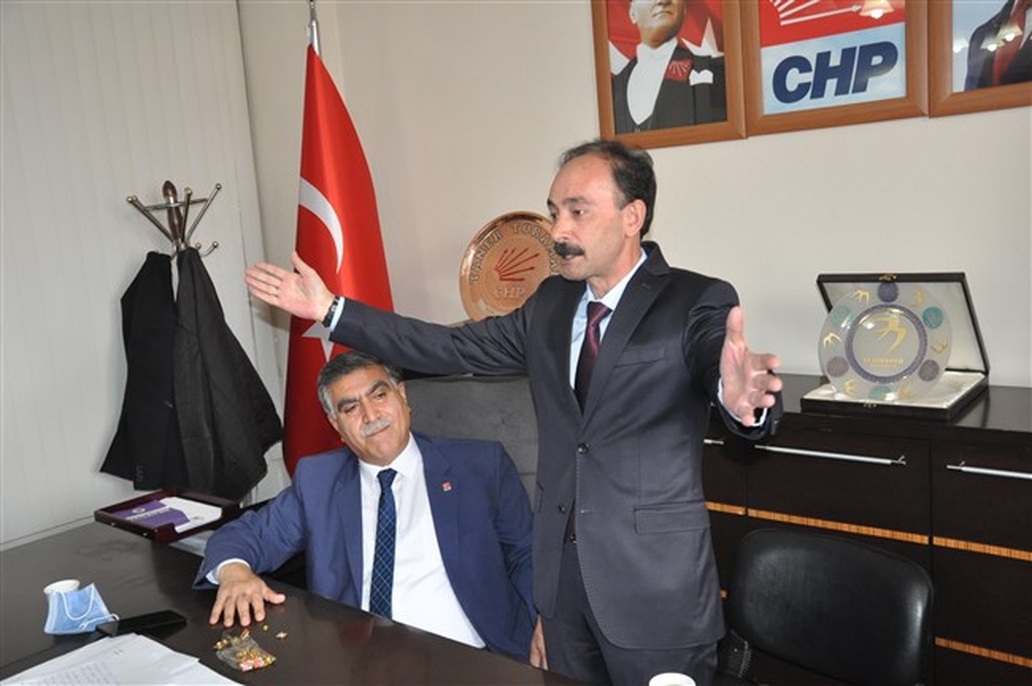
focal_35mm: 33
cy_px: 343
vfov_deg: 39.9
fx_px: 945
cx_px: 516
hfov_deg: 57.3
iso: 1600
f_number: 5
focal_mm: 22
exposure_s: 1/60
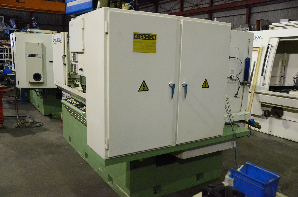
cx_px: 149
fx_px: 248
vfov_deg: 43.4
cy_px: 98
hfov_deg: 62.0
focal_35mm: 30
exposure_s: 1/640
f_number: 3.5
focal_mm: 20
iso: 6400
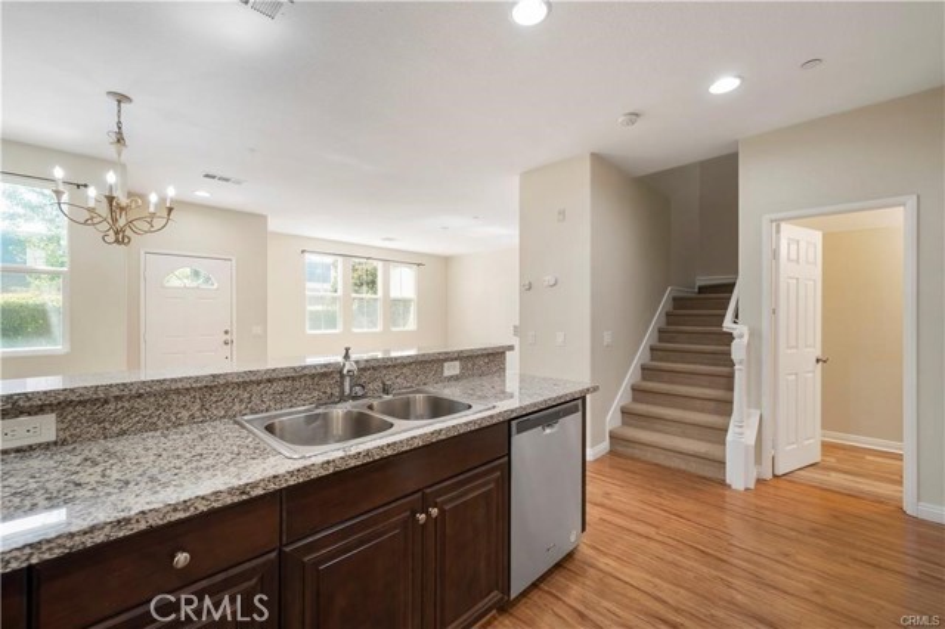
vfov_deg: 81.1
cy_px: 314
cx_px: 472
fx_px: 367
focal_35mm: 14
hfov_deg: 104.3
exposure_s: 1/13
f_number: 7.1
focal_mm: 14
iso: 400
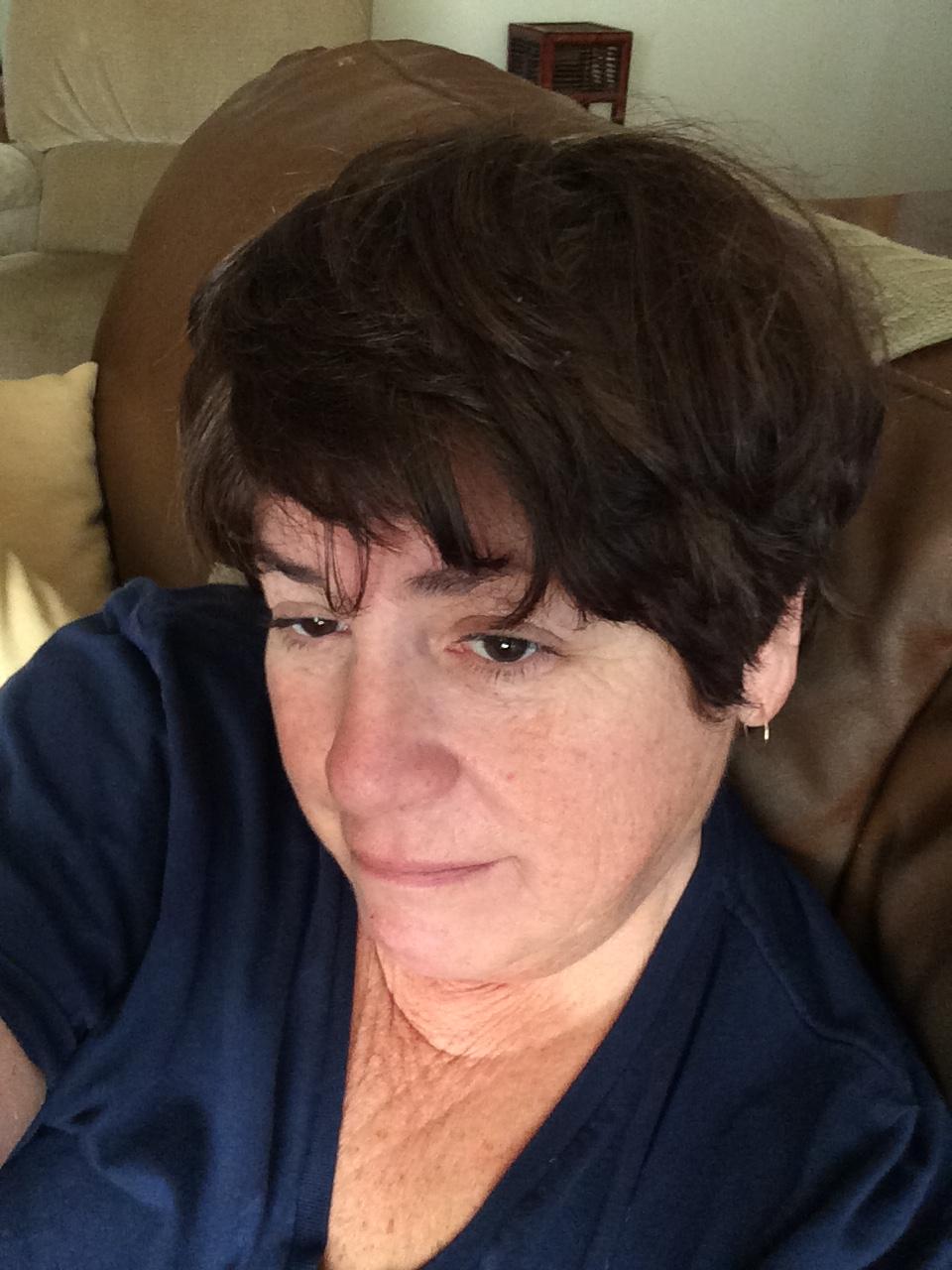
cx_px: 476
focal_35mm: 31
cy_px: 635
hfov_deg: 45.4
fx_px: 1137
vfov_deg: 58.4
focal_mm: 2.15
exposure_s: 1/30
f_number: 2.4
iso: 320
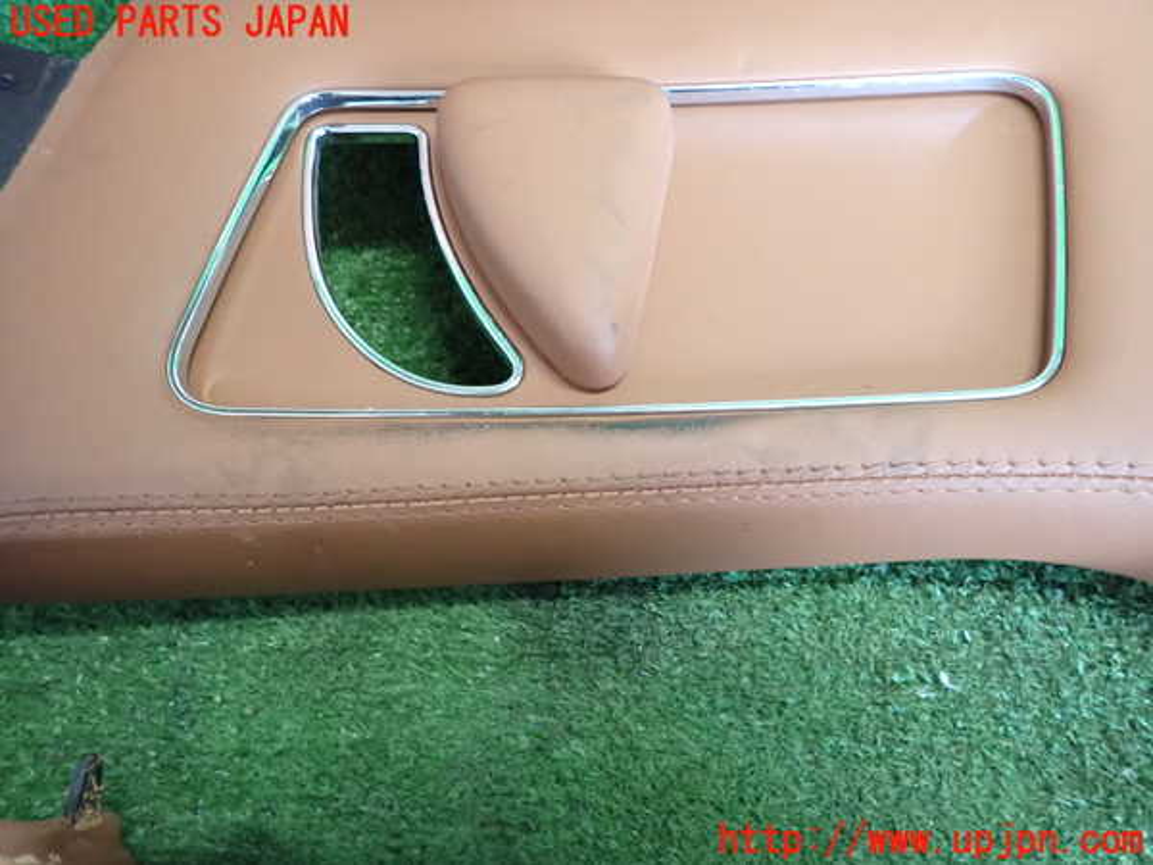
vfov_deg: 54.9
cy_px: 432
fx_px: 833
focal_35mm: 25
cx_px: 576
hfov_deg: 69.4
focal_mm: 4.5
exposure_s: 1/100
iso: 1250
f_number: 2
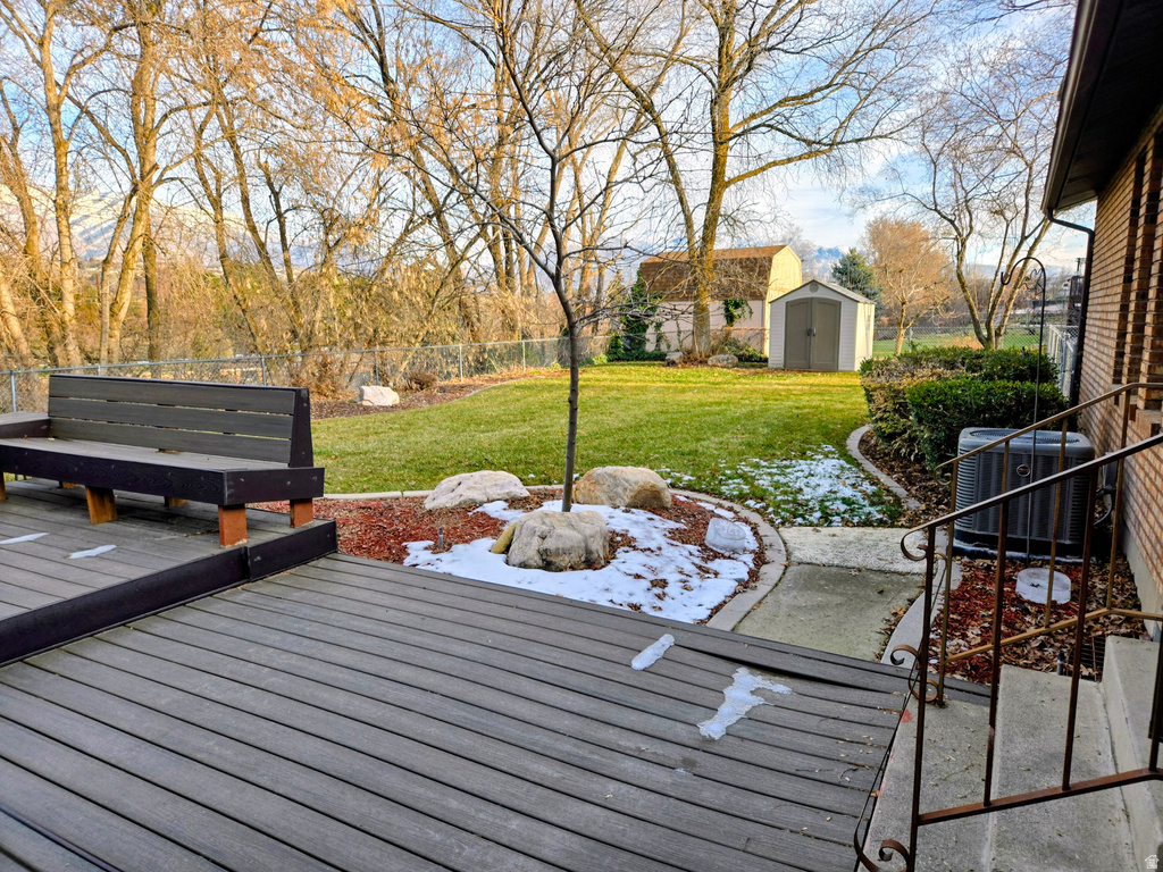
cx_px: 582
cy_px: 436
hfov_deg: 73.9
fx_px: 773
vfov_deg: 58.9
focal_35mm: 23
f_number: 1.8
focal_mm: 5.4
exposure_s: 1/968
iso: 80
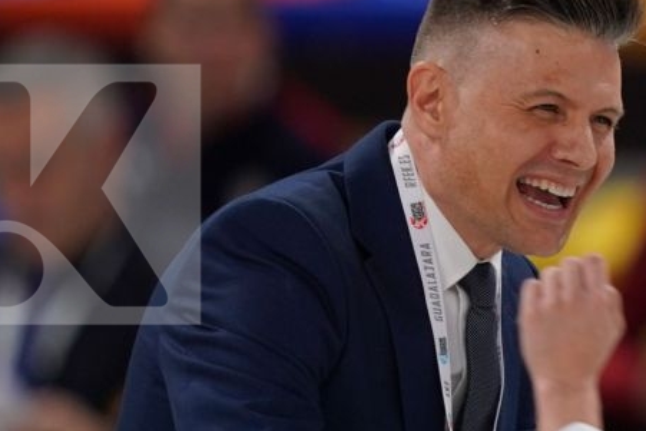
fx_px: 28629
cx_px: 553
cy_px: 195
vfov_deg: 0.9
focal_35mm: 1595
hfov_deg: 1.3
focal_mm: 400
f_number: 2.8
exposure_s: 1/320
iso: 500
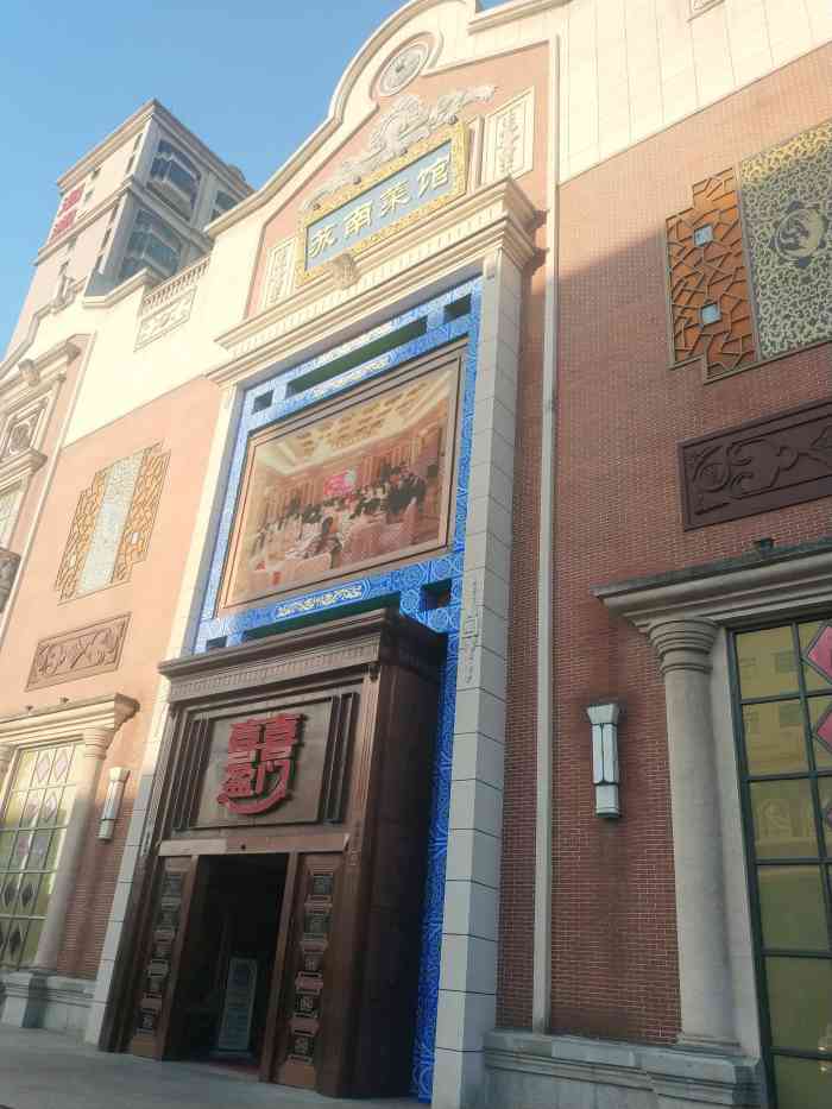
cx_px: 416
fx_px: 1025
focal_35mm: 32
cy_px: 554
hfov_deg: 44.2
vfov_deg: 56.8
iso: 223
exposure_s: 1/833
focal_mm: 4.5
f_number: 2
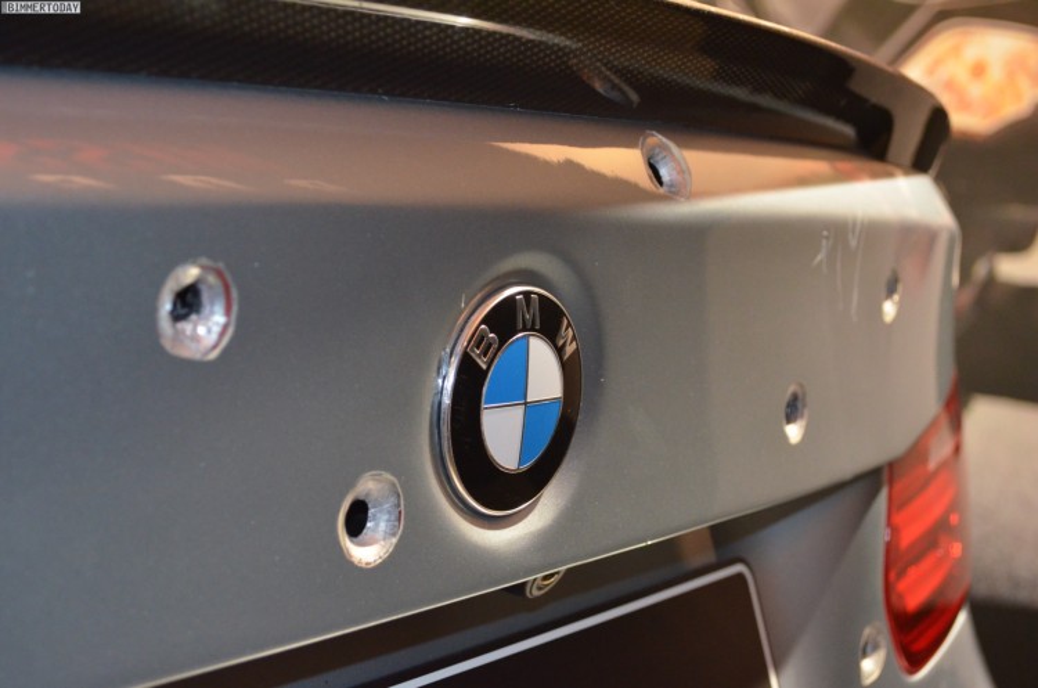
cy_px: 344
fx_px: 1727
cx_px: 519
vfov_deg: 22.5
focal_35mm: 60
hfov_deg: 33.5
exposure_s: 1/60
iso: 2800
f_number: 5.3
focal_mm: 40
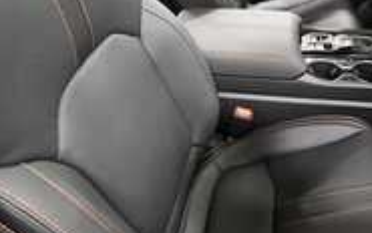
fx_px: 335
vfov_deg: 37.6
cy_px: 61
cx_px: 269
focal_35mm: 33
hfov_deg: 55.8
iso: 3200
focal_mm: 10
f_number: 4.5
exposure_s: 1/60
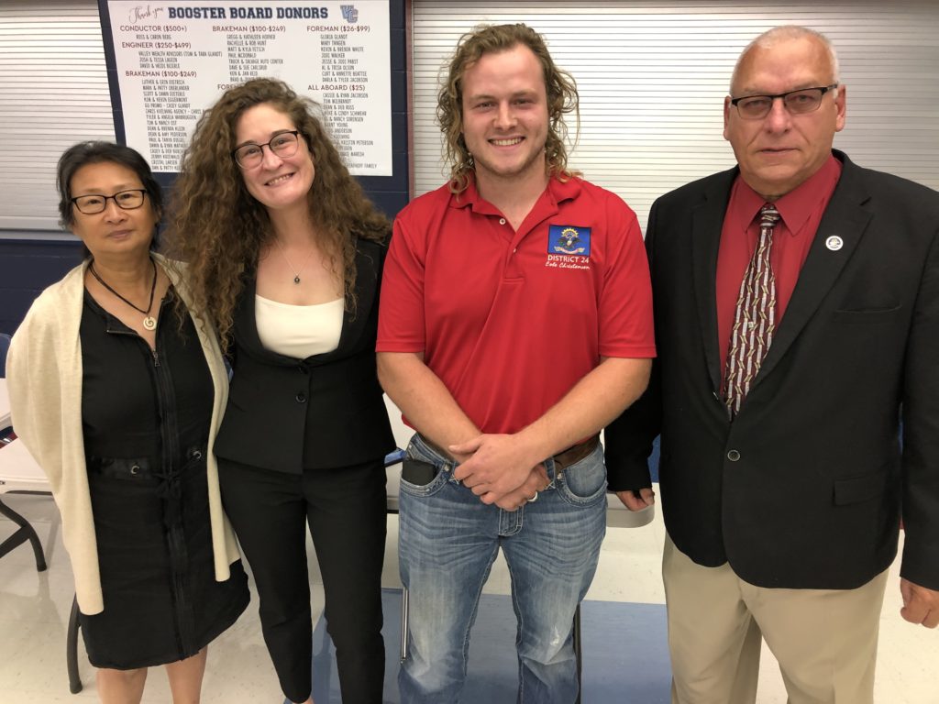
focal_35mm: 28
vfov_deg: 49.7
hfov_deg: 63.4
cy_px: 352
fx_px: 760
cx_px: 470
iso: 40
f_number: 1.8
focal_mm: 3.99
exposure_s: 1/15
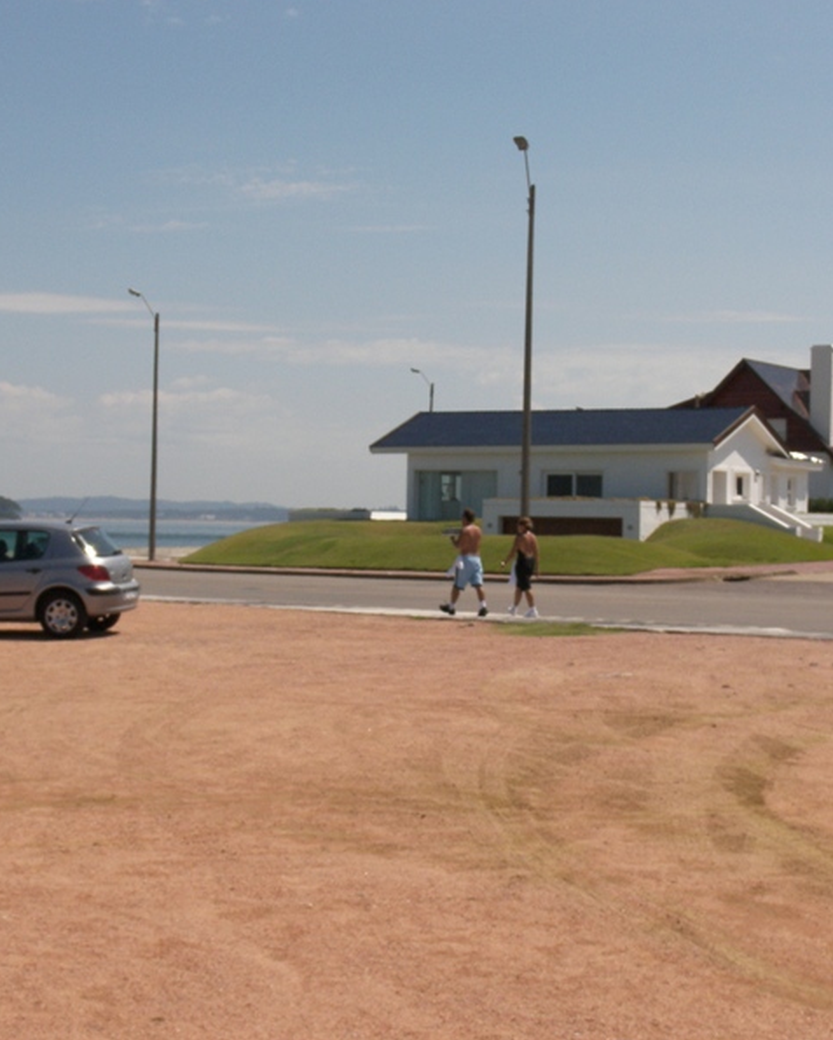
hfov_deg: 20.2
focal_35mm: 76
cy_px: 522
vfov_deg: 25.1
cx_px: 386
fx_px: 2341
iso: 100
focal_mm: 12.1
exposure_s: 1/1600
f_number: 4
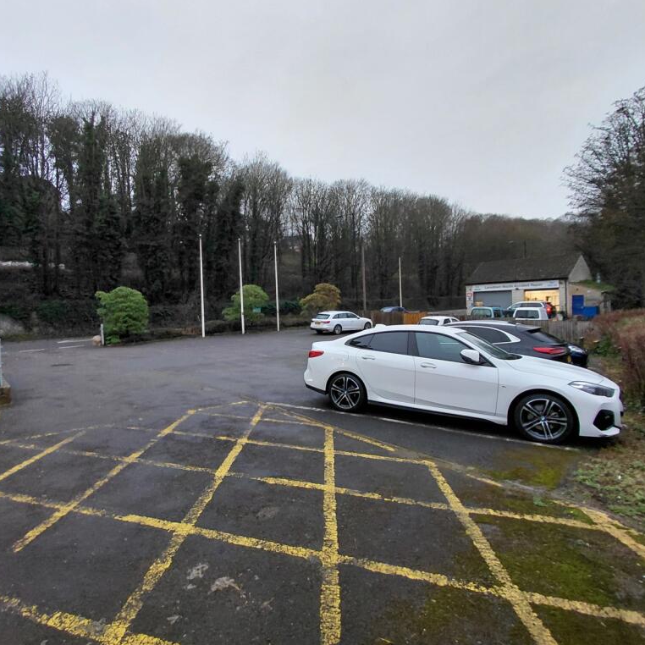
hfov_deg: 77.4
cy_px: 321
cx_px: 289
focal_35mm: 19
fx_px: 401
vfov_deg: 77.7
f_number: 2.2
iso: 80
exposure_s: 1/60
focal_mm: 1.64
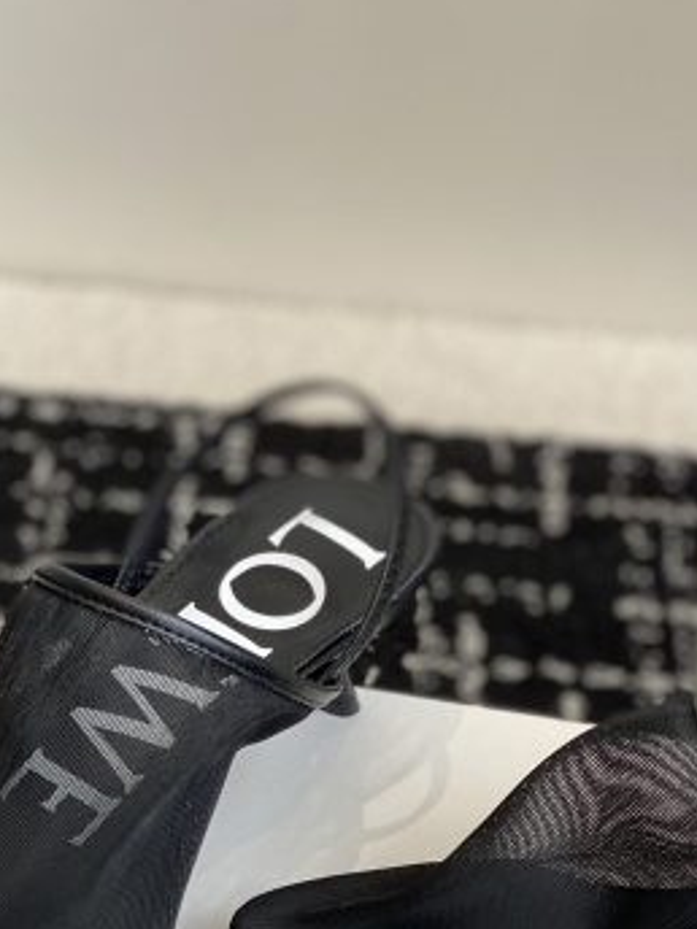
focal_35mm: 121
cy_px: 848
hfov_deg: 12.2
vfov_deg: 16.1
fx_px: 3248
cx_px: 500
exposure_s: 1/122
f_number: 2
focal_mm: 6
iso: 32
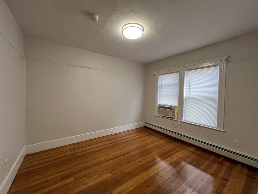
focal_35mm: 13
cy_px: 97
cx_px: 129
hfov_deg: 106.2
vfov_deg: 89.9
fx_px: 97
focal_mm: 1.57
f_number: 1.8
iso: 200
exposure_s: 1/120
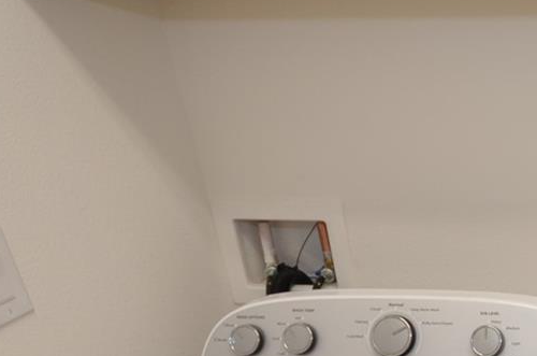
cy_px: 381
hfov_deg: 34.2
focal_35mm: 48
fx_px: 714
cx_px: 623
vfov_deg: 26.0
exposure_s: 1/60
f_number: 4
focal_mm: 10
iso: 360
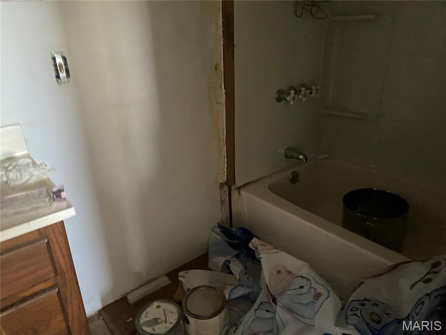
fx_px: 335
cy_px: 168
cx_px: 223
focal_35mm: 26
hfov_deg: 67.3
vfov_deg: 53.1
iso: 1000
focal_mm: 4.25
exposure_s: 1/30
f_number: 1.8
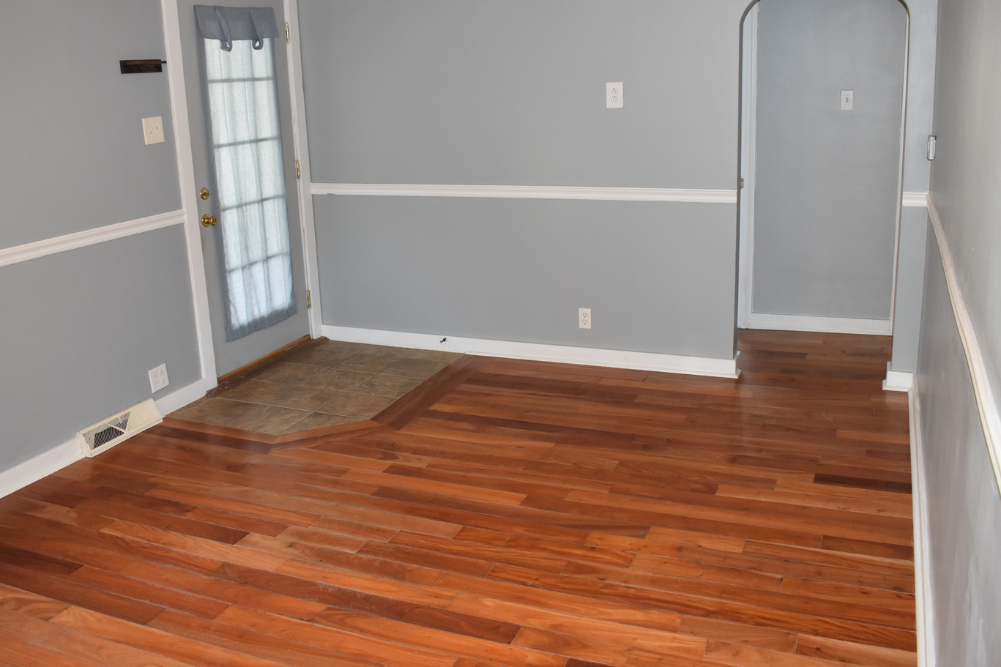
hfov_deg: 58.7
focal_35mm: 32
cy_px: 286
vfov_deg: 41.0
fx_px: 890
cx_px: 495
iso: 800
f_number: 4.5
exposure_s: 1/80
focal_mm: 18
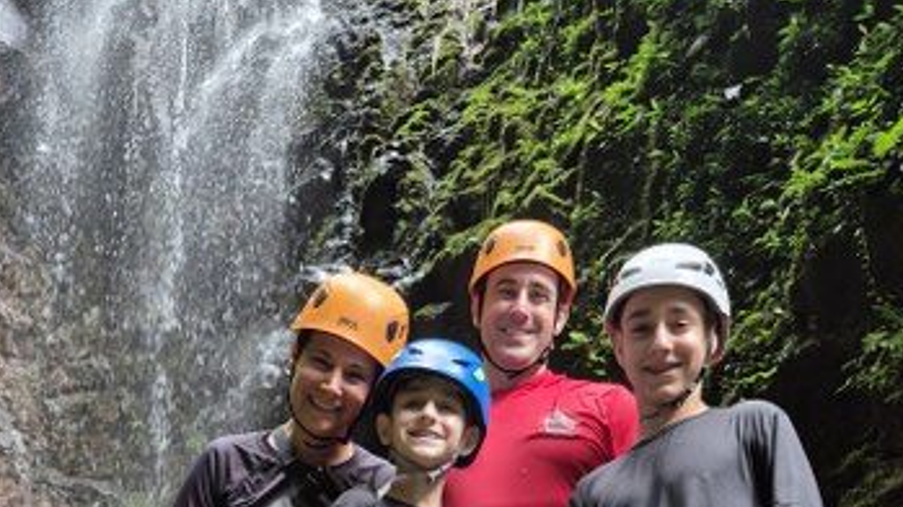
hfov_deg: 44.4
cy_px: 631
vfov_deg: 23.4
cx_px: 365
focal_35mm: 46
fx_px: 1101
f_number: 1.8
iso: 250
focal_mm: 5.4
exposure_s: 1/120
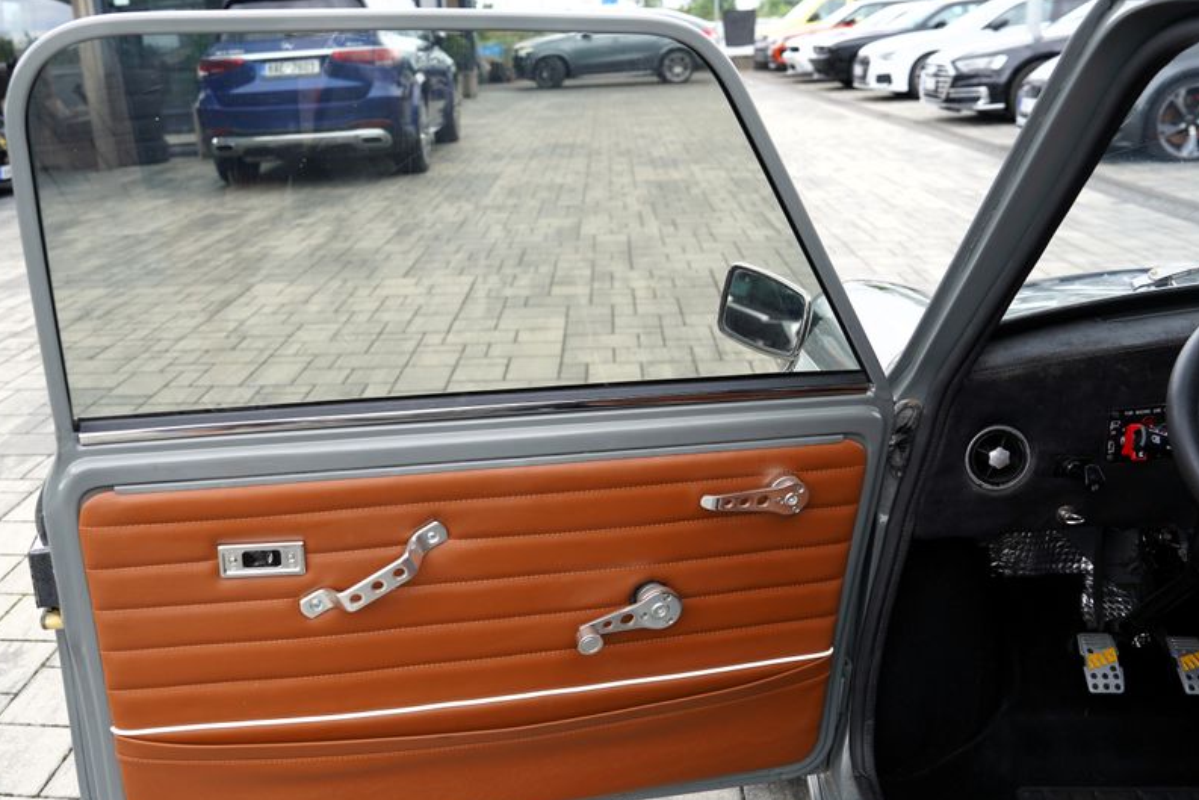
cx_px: 490
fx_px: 1033
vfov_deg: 42.3
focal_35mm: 31
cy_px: 438
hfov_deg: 59.9
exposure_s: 1/160
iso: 125
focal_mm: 24
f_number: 4
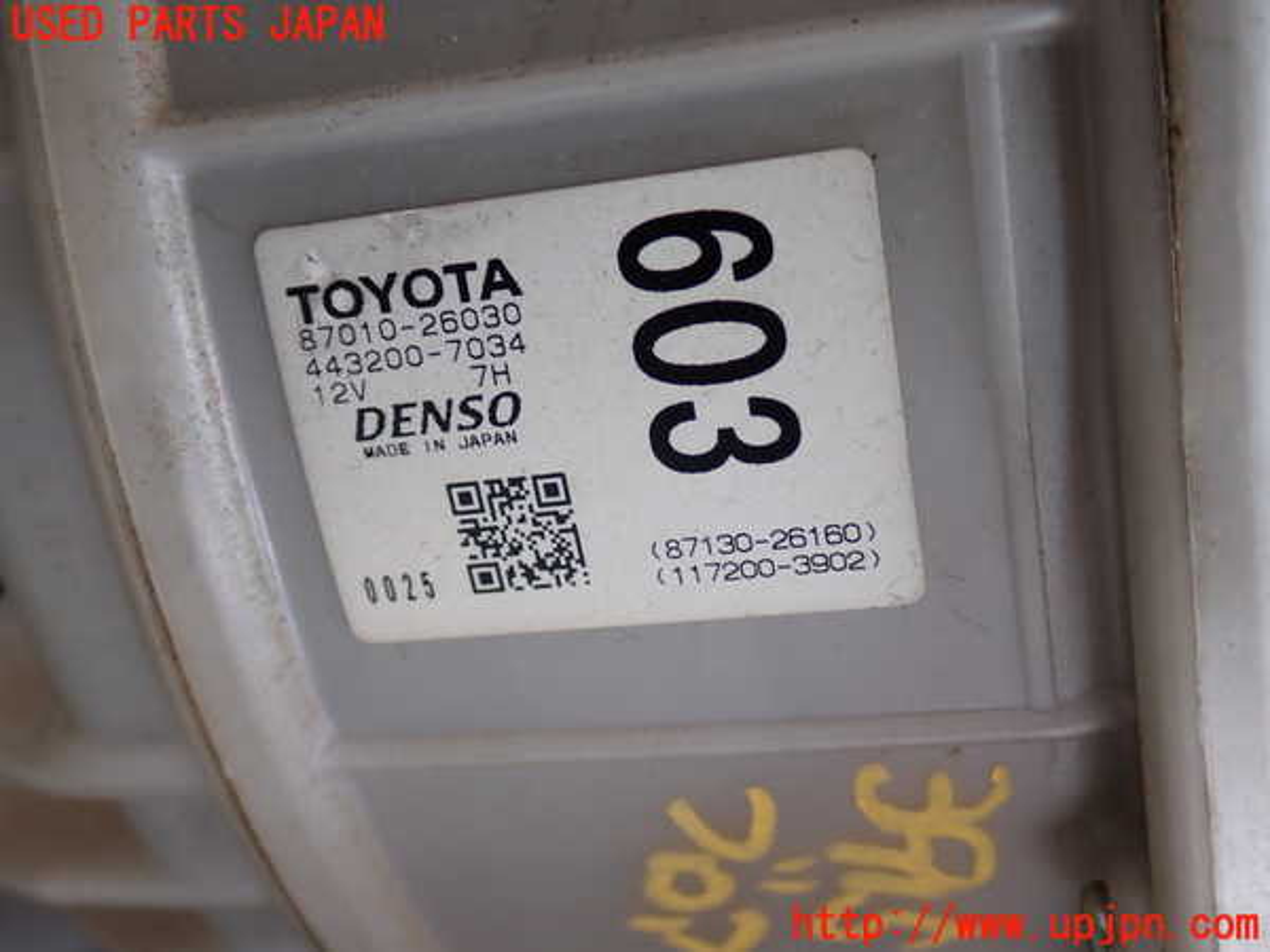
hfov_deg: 42.9
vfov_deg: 32.9
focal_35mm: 44
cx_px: 635
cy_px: 476
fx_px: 1614
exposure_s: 1/80
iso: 160
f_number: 2.9
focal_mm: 7.84
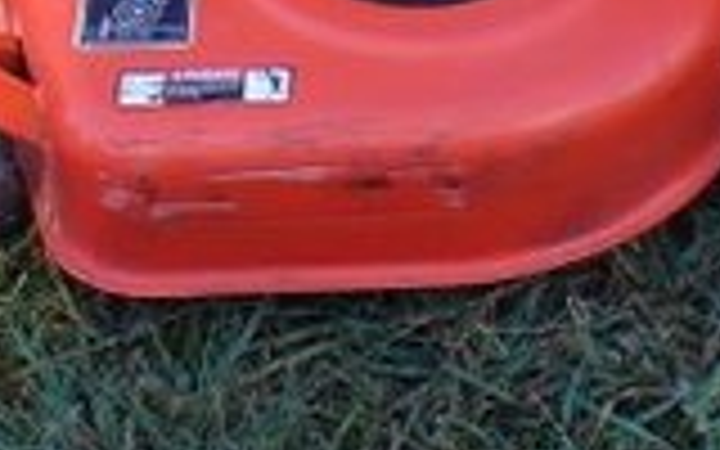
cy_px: -524
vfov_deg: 9.6
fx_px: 2453
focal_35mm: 125
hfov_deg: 16.7
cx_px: 403
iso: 100
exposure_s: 1/125
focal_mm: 5.4
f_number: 3.2
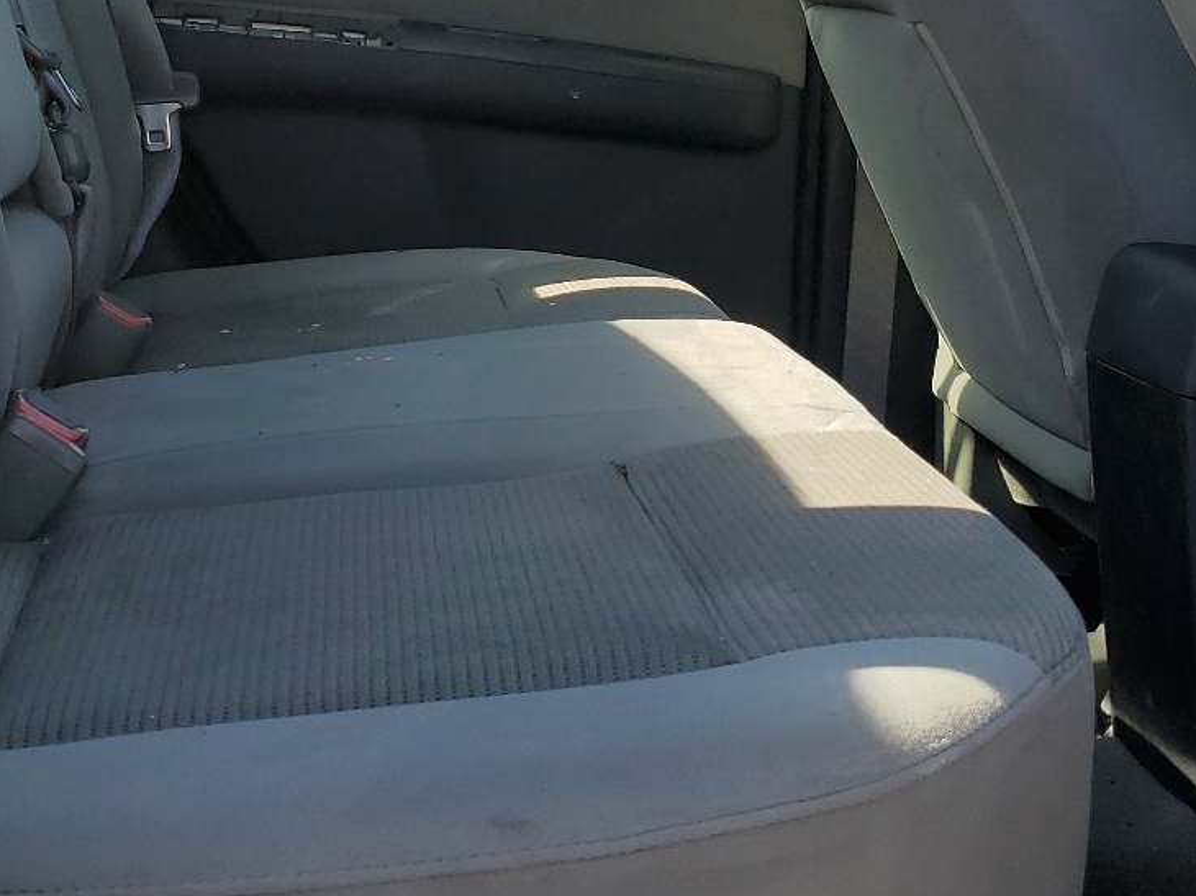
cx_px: 626
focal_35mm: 57
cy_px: 139
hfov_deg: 33.8
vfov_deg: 25.1
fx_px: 1969
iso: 50
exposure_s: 1/769
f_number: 1.5
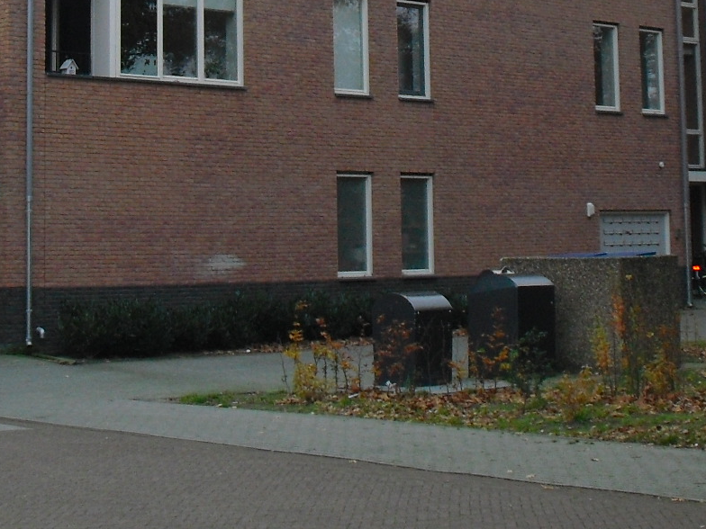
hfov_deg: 20.8
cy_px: -90
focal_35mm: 94
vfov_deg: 15.2
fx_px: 1917
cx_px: 280
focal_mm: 6.3
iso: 200
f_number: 3.1
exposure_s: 1/125
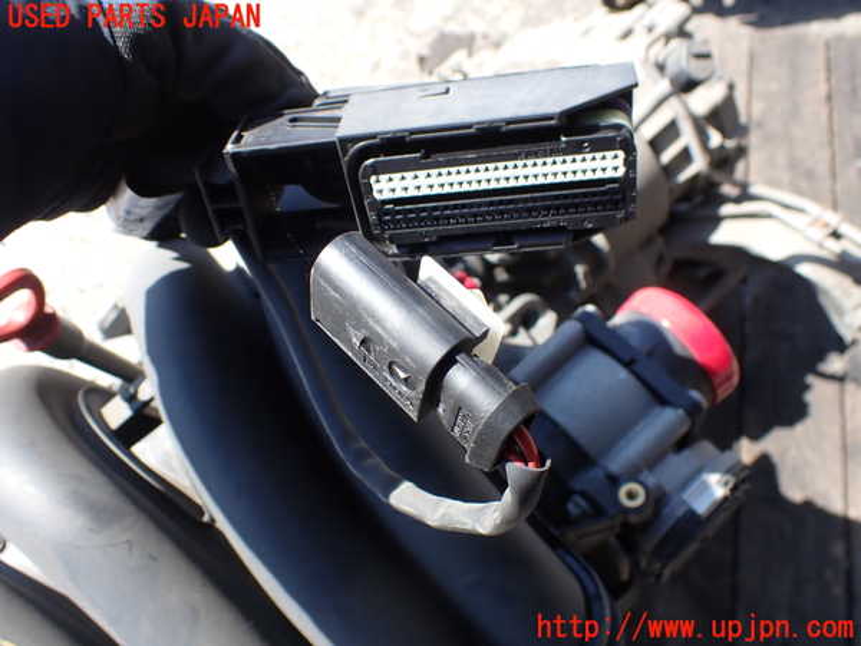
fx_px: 746
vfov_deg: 46.8
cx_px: 430
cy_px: 323
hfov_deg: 60.0
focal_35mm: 30
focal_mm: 5.4
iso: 100
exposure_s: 1/320
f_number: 3.2
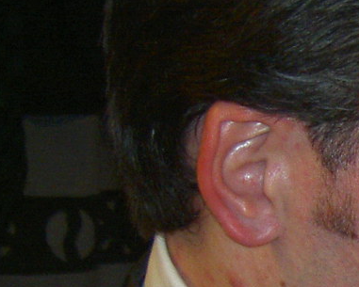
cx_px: 659
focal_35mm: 160
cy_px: 366
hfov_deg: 11.2
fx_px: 1700
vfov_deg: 9.5
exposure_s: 1/59.5
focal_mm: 8
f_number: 2.8
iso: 100
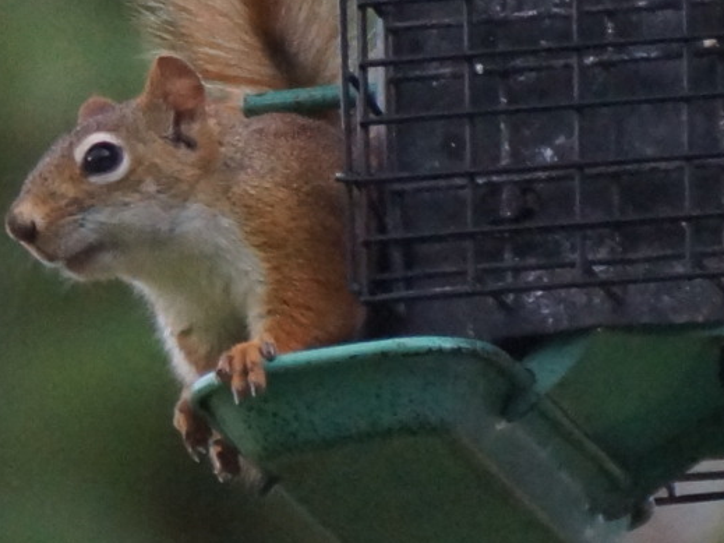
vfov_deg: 2.1
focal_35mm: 695
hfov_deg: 2.9
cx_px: 170
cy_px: 166
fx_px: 14533
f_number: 6.3
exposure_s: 1/30
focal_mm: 250
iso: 1600
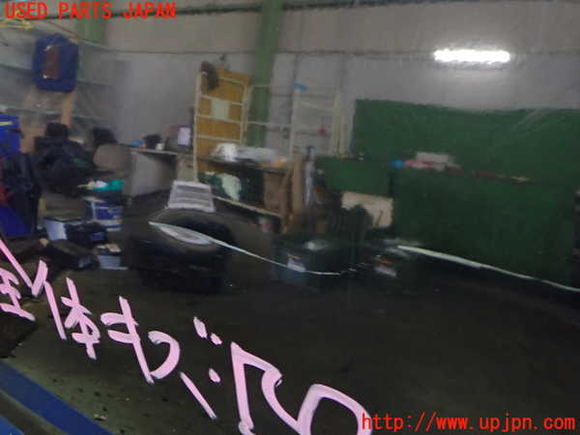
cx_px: 290
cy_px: 218
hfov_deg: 60.0
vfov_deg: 46.8
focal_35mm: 30
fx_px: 503
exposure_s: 1/20
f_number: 2.3
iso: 800
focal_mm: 5.4
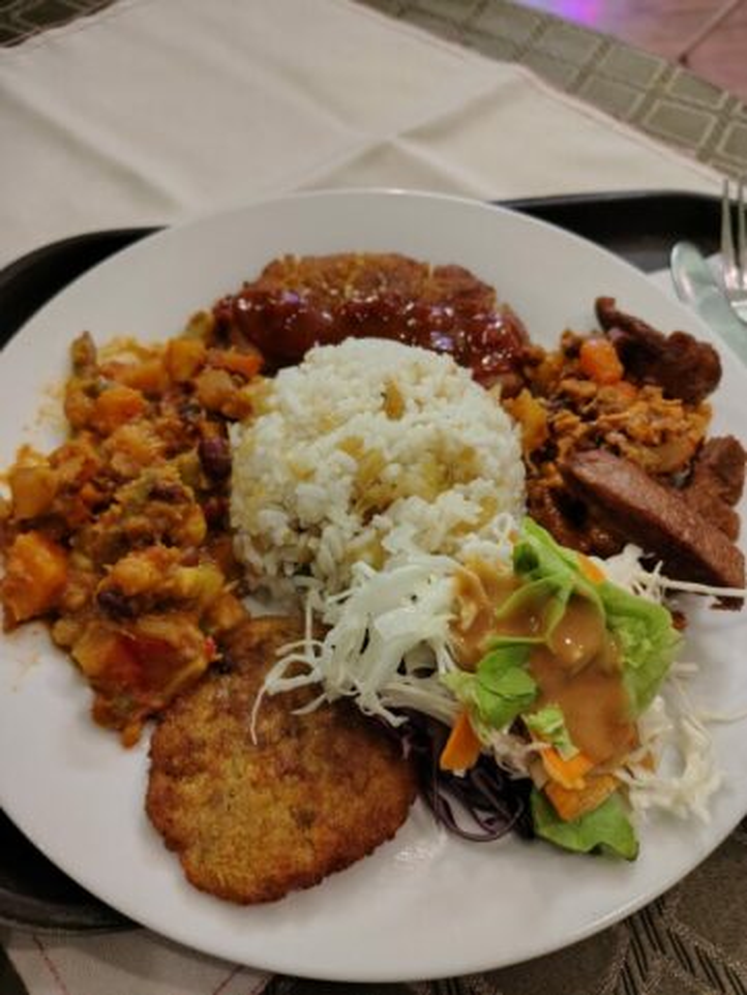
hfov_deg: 56.8
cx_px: 374
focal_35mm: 24
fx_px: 690
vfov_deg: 71.6
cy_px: 498
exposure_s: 1/50
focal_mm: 5.56
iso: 1054
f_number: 1.8
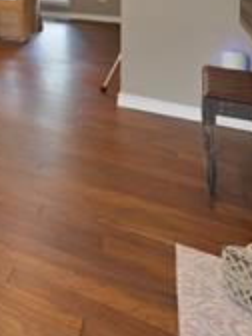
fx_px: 427
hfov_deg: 14.8
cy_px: -53
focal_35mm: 44
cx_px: -366
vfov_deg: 35.3
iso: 1600
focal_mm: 12
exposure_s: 1/10
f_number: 9
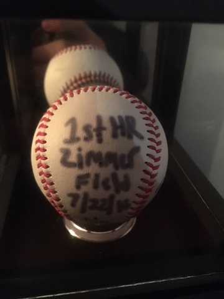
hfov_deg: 48.2
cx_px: 112
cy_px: 150
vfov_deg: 61.7
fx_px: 250
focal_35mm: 29
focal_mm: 4.15
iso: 1250
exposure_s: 1/15
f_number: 2.2
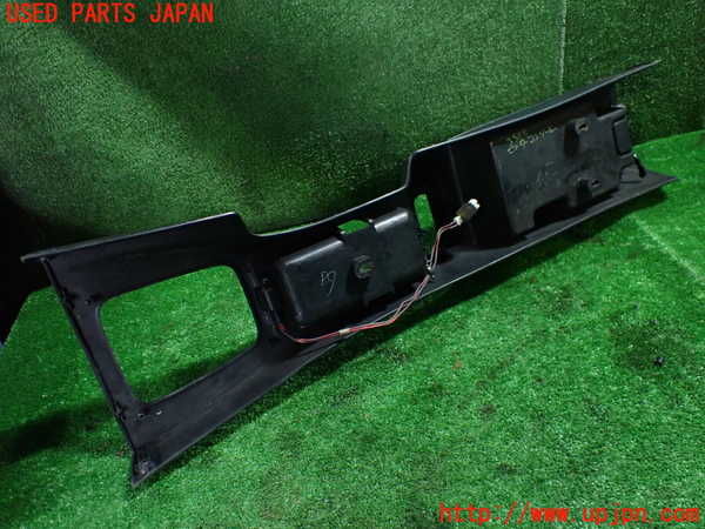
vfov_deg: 46.8
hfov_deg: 60.0
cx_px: 352
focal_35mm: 30
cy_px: 264
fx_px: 611
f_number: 2.3
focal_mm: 5.4
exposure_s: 1/80
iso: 800
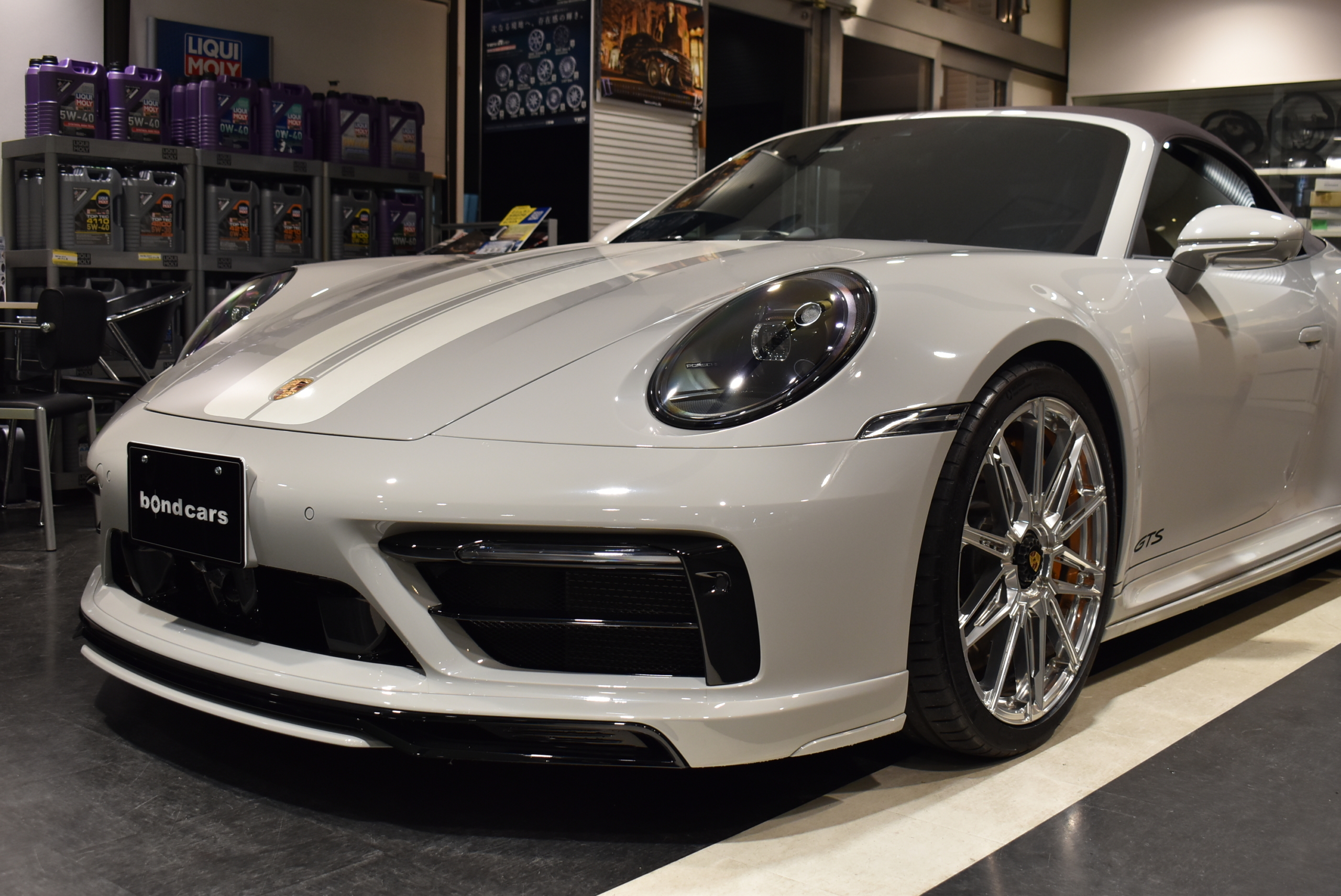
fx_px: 1398
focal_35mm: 38
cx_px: 670
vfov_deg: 35.6
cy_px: 448
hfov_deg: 51.3
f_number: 5
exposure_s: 1/40
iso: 640
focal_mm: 25
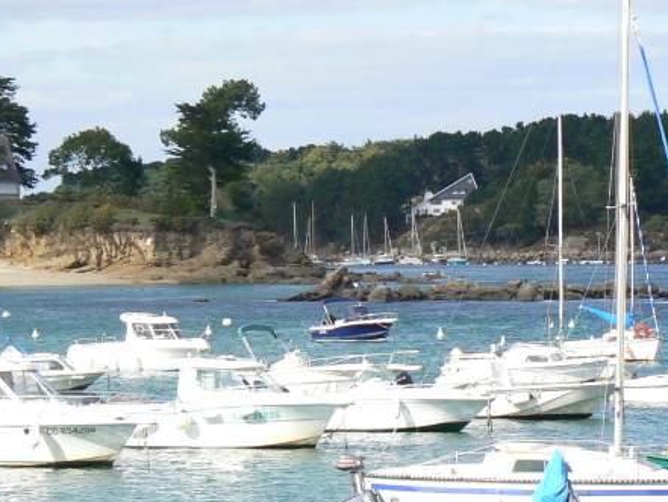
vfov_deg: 7.1
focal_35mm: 208
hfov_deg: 9.5
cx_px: 256
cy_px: 427
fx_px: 4015
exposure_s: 1/1000
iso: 100
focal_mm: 16.9
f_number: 3.2
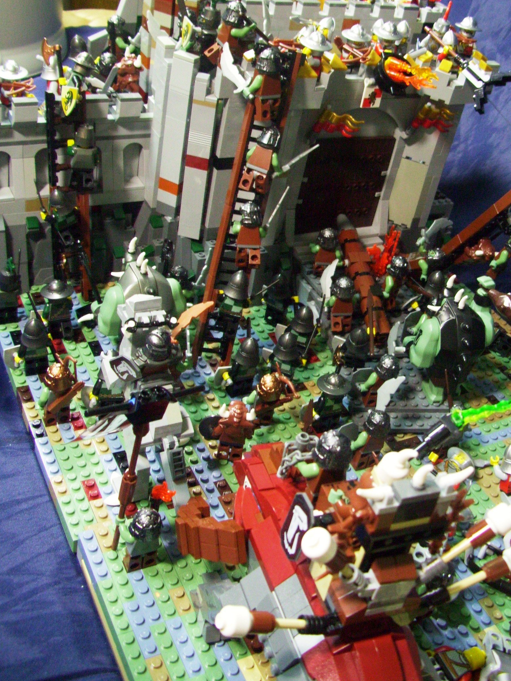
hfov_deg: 35.9
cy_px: 282
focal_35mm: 40
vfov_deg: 46.6
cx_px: 267
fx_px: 787
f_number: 2.9
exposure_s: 1/8
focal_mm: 5.7
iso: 160
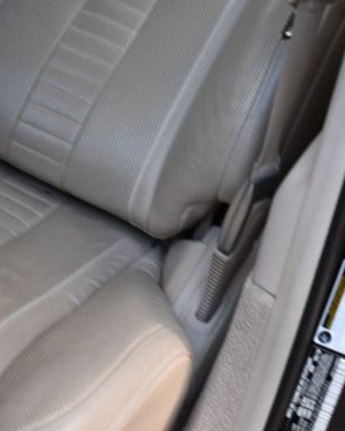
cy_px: 227
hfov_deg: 19.2
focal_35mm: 77
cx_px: 363
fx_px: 983
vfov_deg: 24.8
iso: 800
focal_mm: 32
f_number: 4.5
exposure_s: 1/160
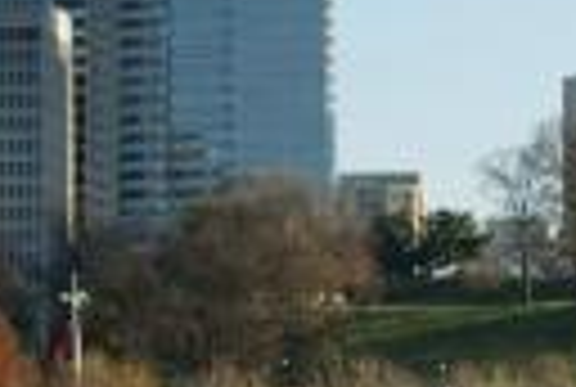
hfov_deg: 6.2
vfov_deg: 4.2
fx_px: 5244
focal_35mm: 327
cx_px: 752
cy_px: 315
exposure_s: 1/125
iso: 100
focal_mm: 70
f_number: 8
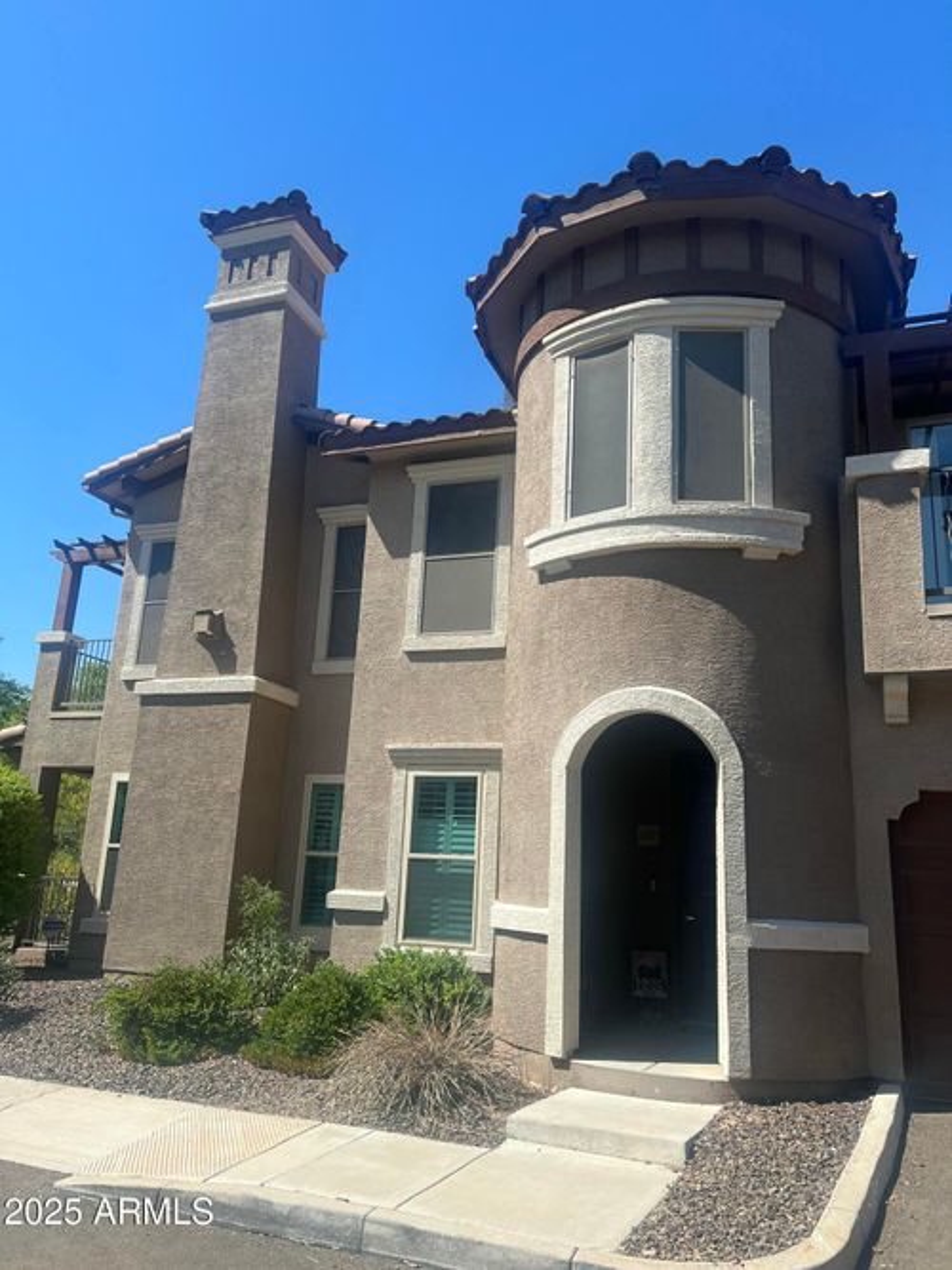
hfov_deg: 53.0
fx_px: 954
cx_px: 476
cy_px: 635
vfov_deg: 67.3
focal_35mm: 26
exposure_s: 1/3460
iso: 50
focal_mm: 5.7
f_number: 1.5
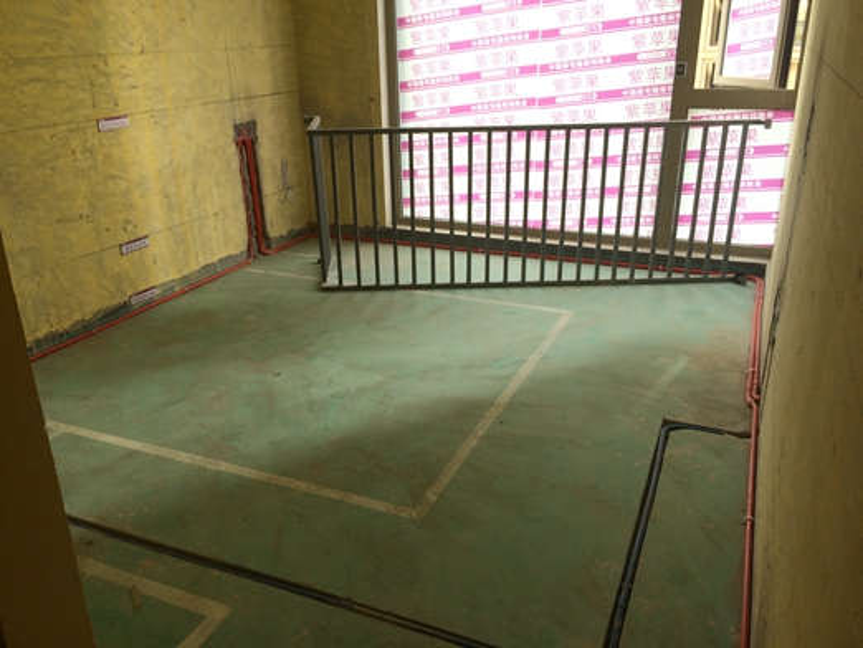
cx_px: 432
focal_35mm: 29
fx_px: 723
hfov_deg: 61.6
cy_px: 324
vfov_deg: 48.3
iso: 40
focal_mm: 4.15
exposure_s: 1/100
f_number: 2.2
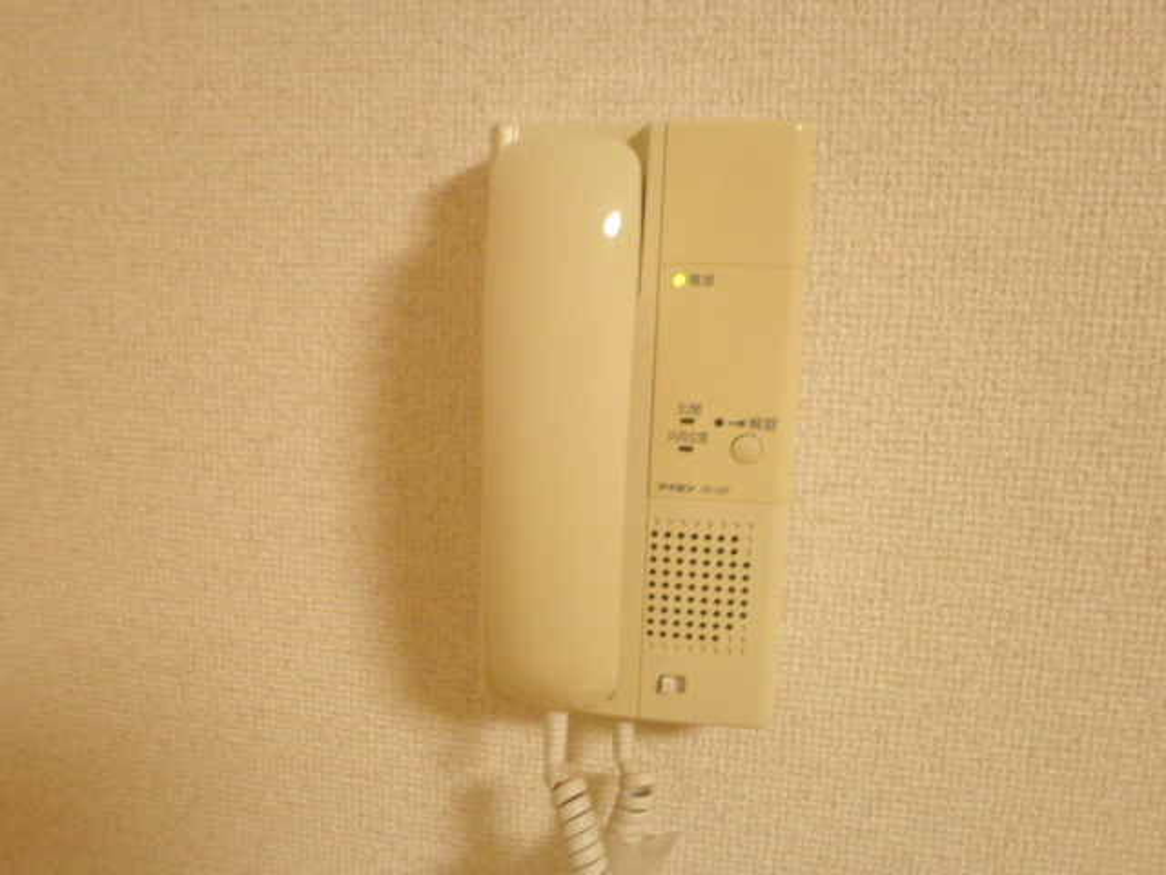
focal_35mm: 26
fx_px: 876
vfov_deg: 53.1
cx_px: 583
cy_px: 438
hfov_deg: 67.3
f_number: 2.8
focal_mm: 4.7
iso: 160
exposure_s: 1/13
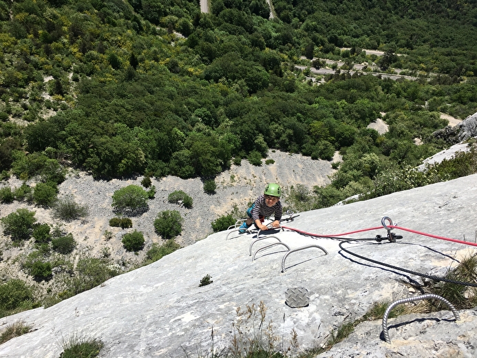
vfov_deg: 48.2
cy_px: 179
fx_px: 400
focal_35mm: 29
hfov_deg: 61.7
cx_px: 238
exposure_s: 1/2331
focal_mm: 4.15
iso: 25
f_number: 2.2
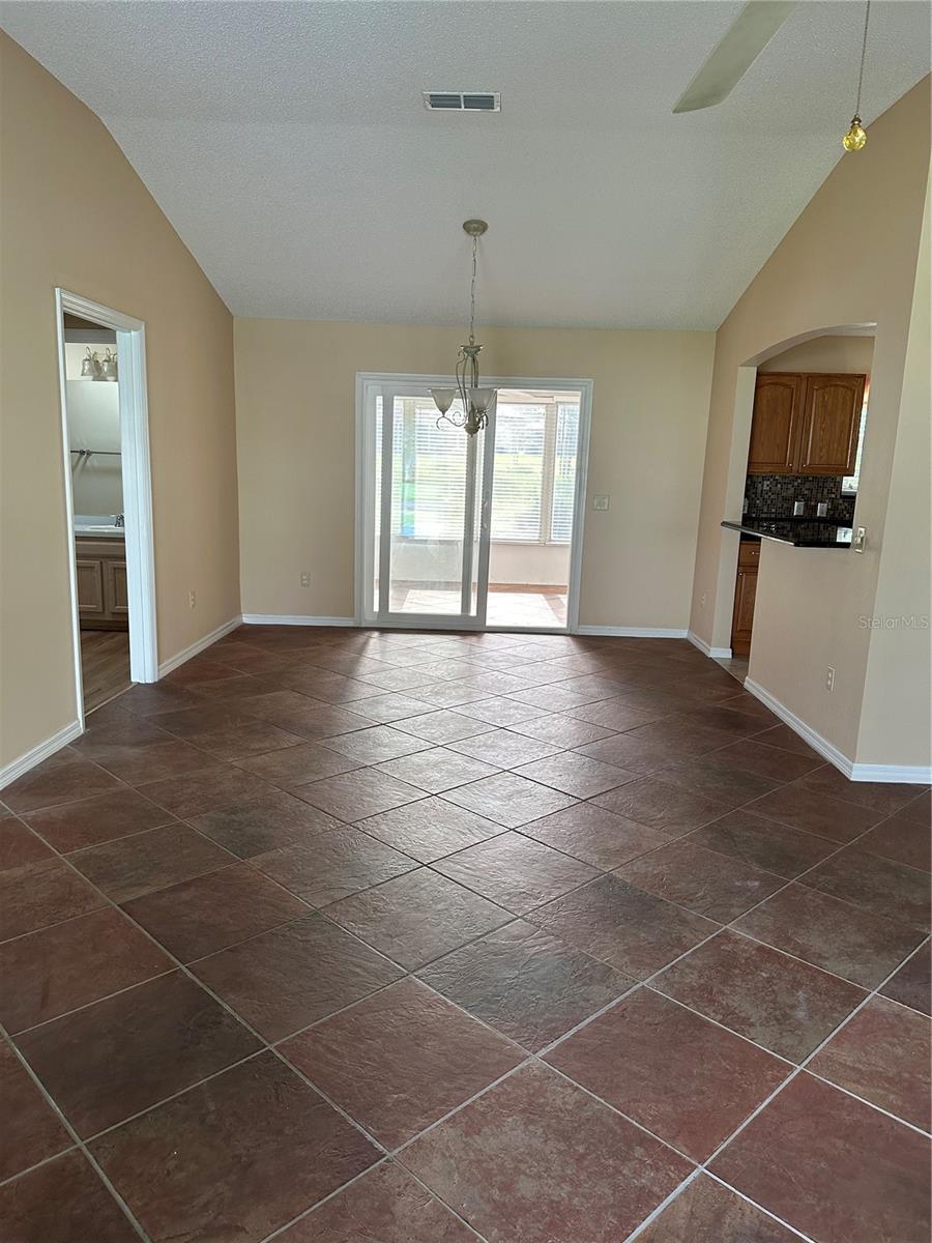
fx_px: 862
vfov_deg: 71.6
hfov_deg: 56.8
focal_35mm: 24
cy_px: 622
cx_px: 466
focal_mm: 6.86
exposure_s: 1/121
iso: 200
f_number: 1.78
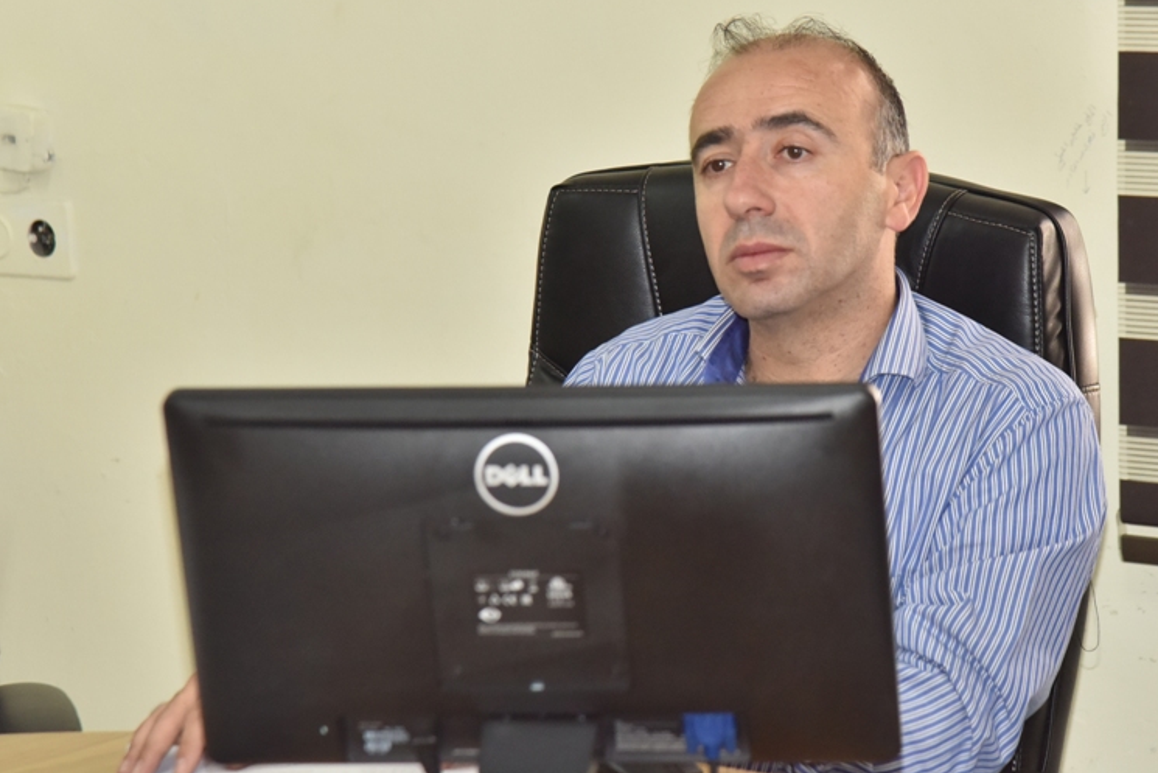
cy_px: 312
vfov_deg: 8.3
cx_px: 721
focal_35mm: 165
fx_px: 5308
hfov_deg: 12.4
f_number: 6.3
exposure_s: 1/125
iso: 2000
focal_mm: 120
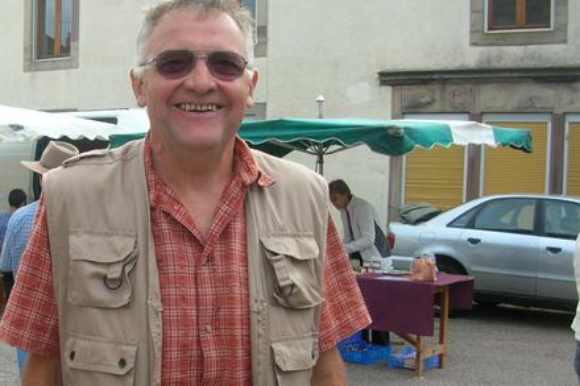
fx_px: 854
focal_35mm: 53
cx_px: 177
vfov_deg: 25.3
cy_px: 277
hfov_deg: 37.0
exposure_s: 1/277
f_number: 2.8
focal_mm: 5.8
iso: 50
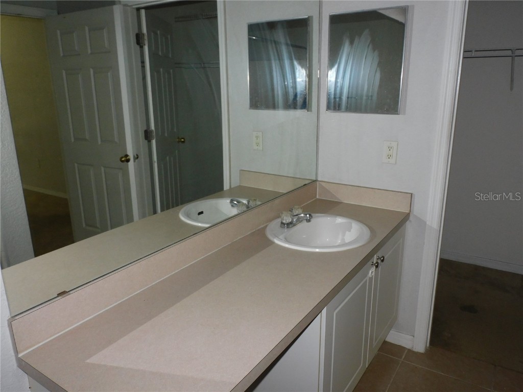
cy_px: 196
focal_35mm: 28
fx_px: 423
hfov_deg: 63.4
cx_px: 262
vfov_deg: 49.7
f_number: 3.5
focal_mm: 5
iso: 200
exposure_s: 1/30
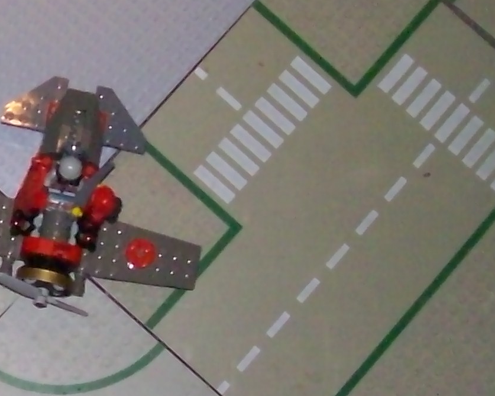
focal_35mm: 108
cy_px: 176
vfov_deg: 14.3
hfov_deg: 16.6
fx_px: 1582
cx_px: -193
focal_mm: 6
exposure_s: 1/128
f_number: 2.7
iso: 200
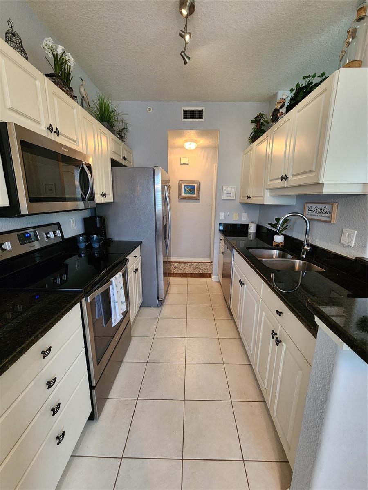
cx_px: 184
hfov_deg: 89.9
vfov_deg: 106.2
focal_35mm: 13
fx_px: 184
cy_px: 245
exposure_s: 1/60
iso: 400
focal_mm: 2.2
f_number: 2.2
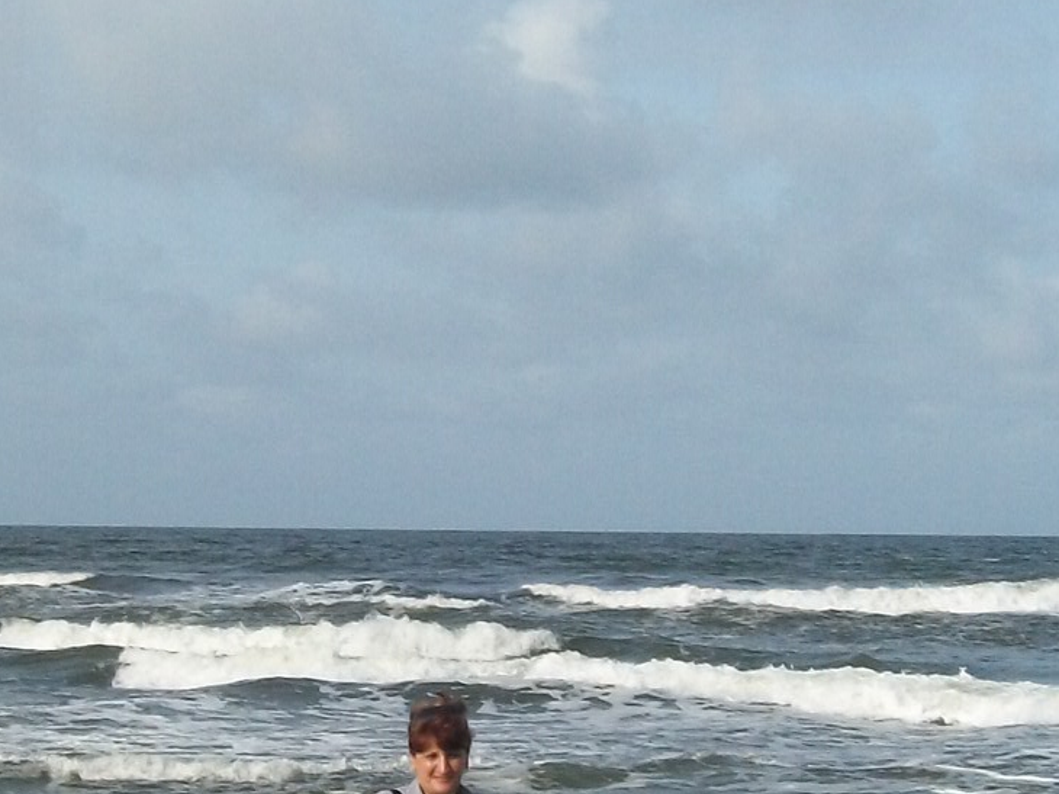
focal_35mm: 101
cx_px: 366
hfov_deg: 19.4
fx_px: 3089
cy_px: 473
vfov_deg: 14.6
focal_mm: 6
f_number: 4.8
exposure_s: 1/640
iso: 80
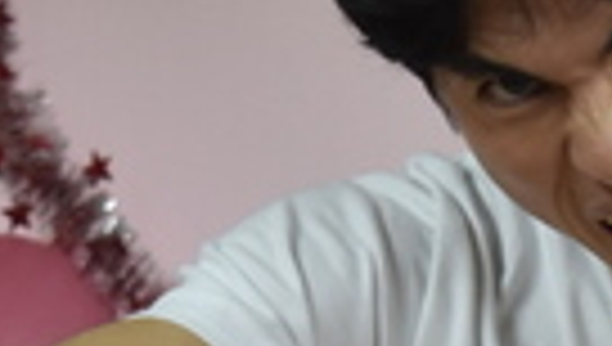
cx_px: 513
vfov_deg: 3.1
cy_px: 454
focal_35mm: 395
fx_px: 6419
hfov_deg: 5.5
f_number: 5
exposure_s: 1/60
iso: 400
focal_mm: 45
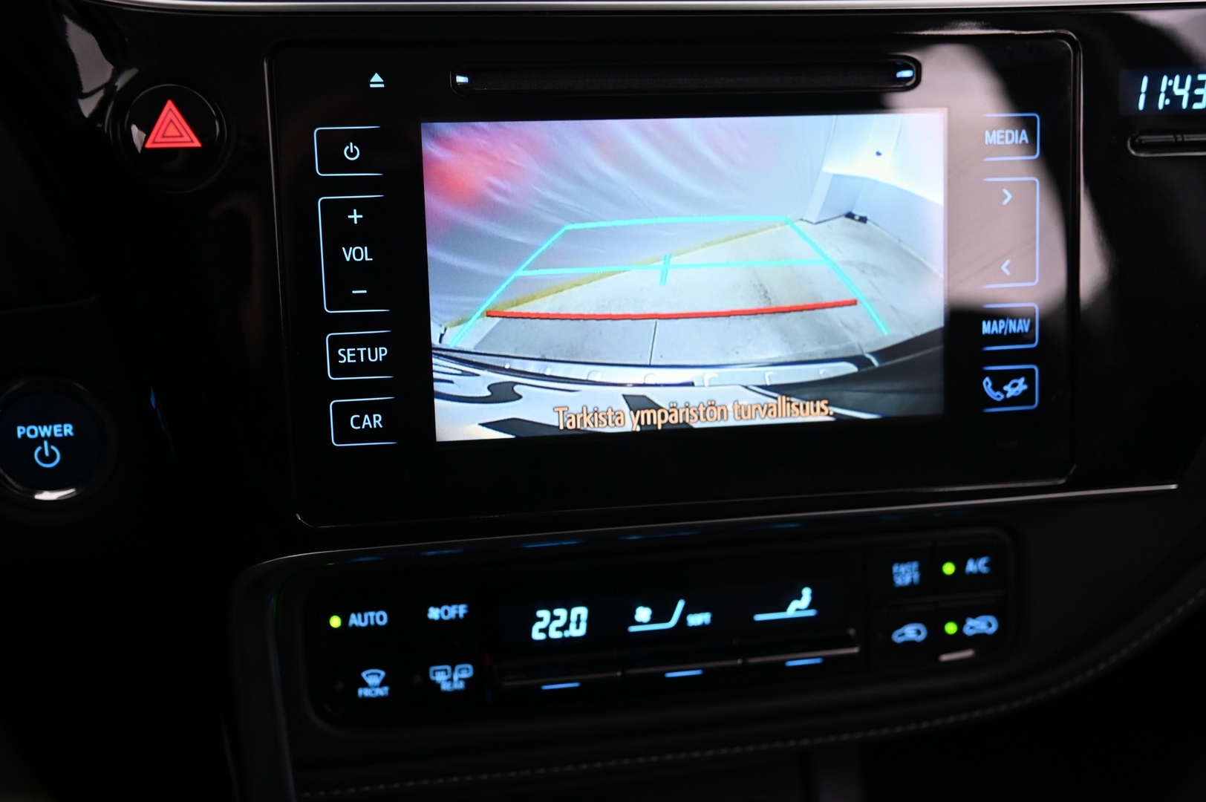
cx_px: 603
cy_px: 401
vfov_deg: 33.3
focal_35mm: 40
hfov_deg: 48.5
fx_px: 1339
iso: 2000
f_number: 4
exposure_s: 1/30
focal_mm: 40
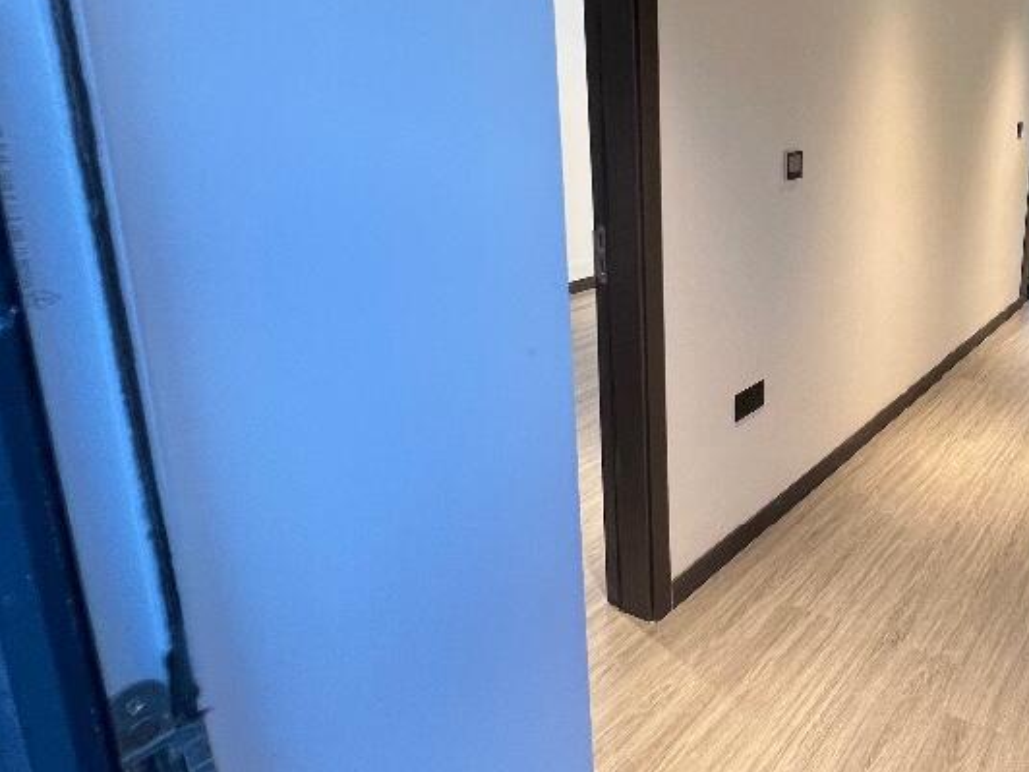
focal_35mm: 25
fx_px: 743
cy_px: 261
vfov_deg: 53.9
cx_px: 926
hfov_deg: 59.1
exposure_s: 1/50
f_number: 1.8
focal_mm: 1.57
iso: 160
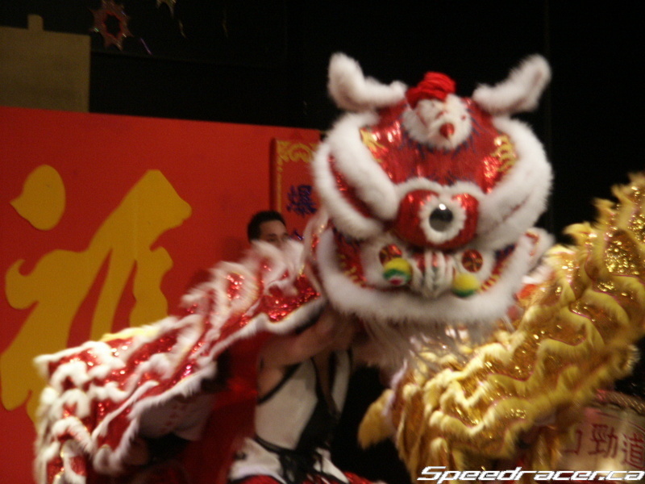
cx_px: 322
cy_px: 242
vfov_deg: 7.4
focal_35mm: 200
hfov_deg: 9.9
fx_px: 3727
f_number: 3.5
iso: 200
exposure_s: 1/45
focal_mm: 50.69
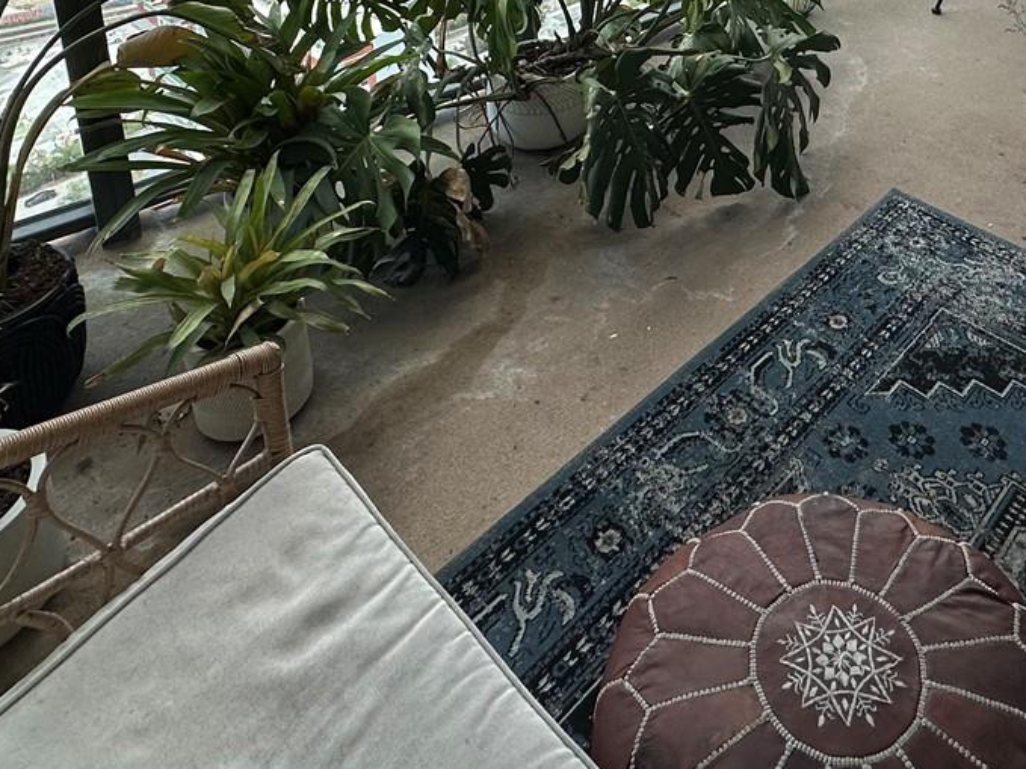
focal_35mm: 33
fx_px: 978
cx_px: 743
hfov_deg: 53.4
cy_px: -122
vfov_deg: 35.2
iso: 40
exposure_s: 1/1103
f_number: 2.2
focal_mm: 2.22
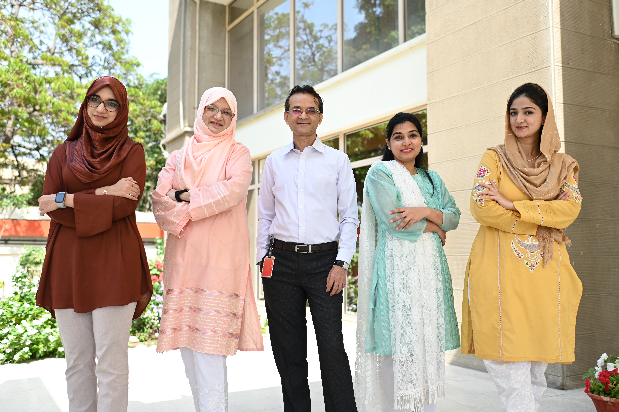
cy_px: 206
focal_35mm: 35
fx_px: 602
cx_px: 310
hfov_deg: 54.4
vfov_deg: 37.9
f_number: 2.8
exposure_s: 1/320
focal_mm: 35
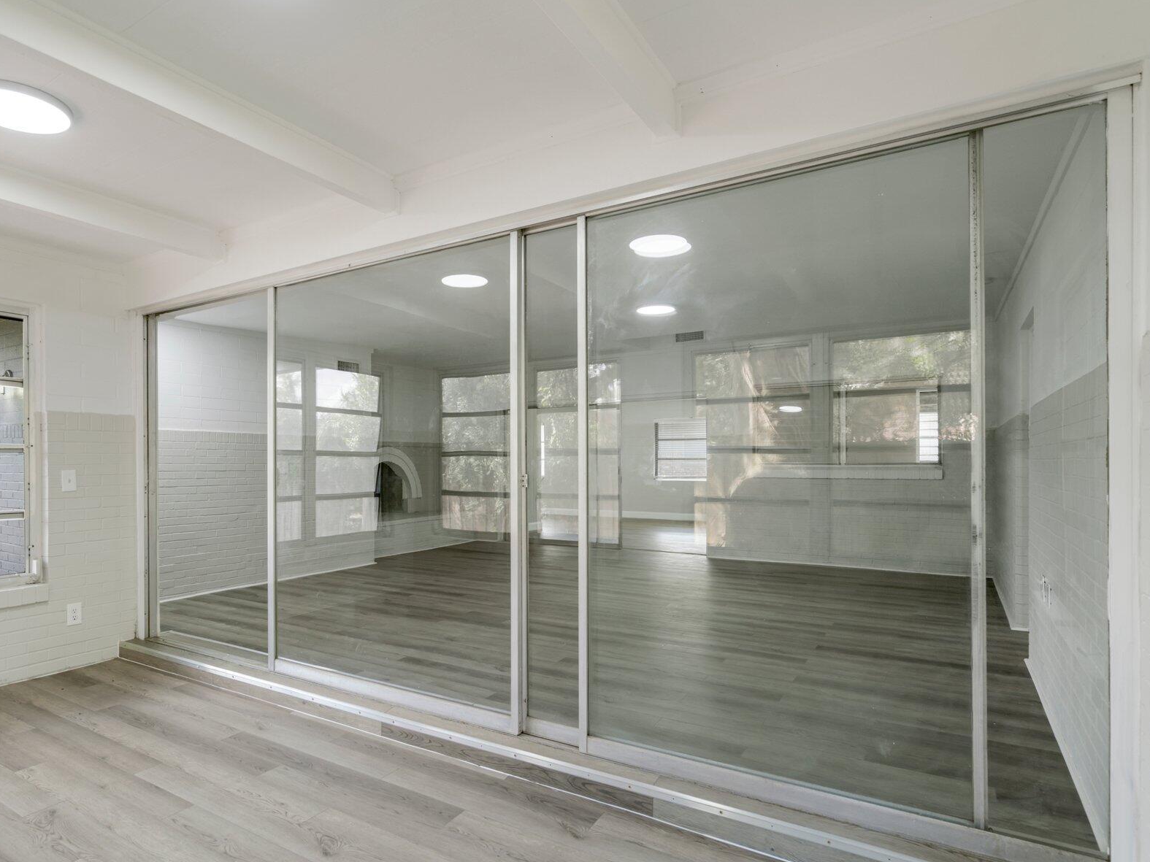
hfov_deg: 81.1
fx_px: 664
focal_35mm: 20
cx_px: 483
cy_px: 461
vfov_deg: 65.9
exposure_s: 1/13
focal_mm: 16
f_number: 5.6
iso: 320
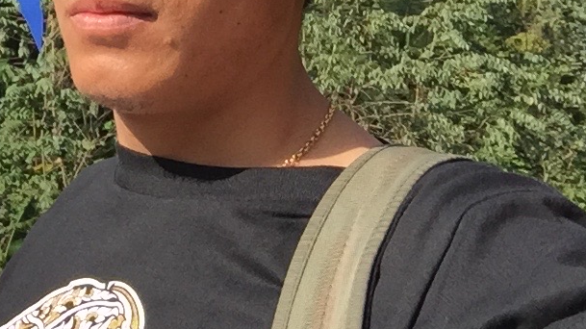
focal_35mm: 71
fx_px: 1103
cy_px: 17
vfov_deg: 16.7
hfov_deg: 28.1
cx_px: 9
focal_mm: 2.65
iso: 32
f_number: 2.2
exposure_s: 1/702
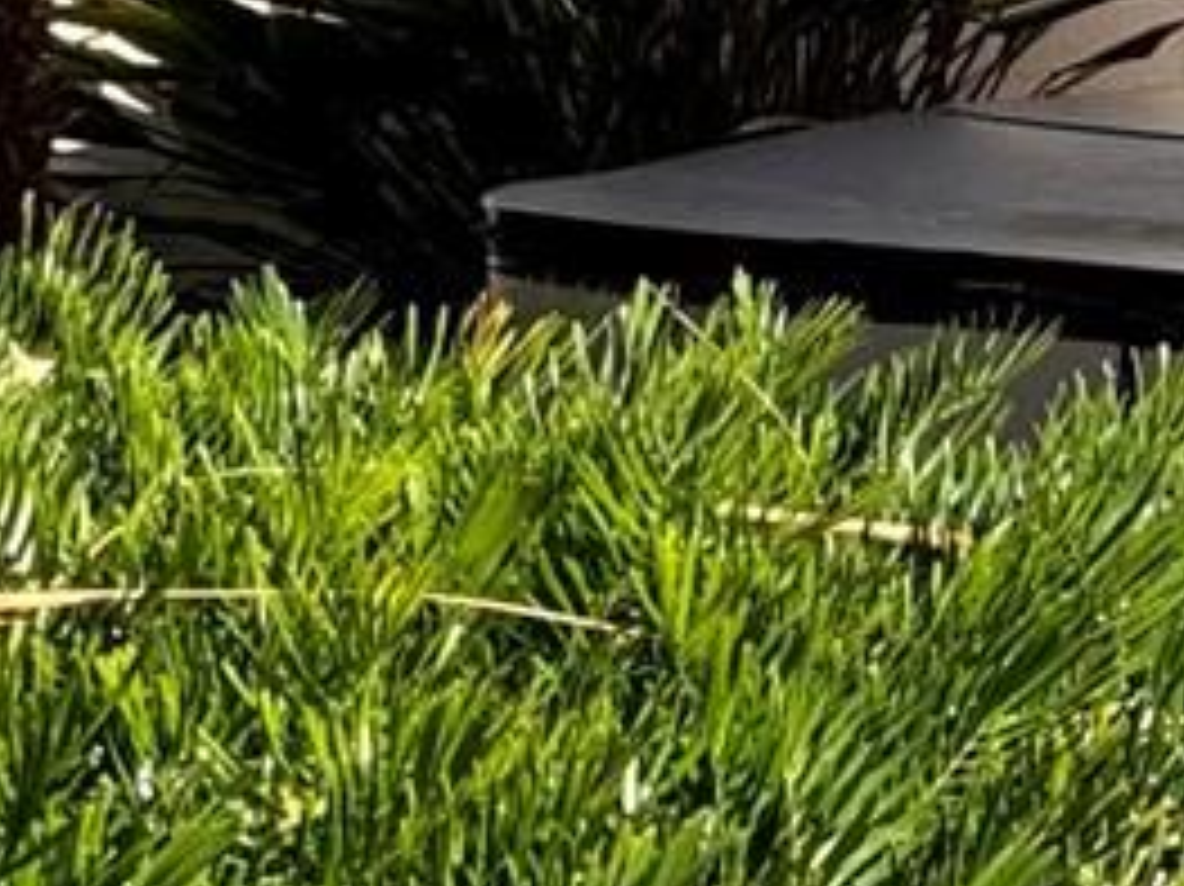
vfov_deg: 17.2
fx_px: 2906
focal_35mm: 85
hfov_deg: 15.0
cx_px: 2771
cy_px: 164
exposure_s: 1/1048
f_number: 2.2
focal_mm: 2.22
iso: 40
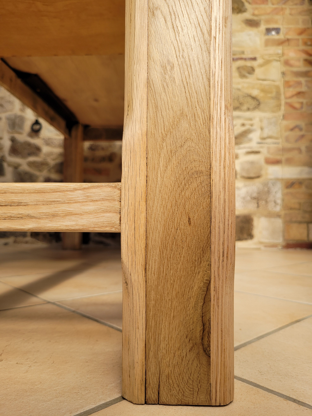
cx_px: 156
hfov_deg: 53.1
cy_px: 208
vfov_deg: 67.3
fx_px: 312
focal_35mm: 26
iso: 40
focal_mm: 5.4
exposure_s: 1/541
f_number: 1.8
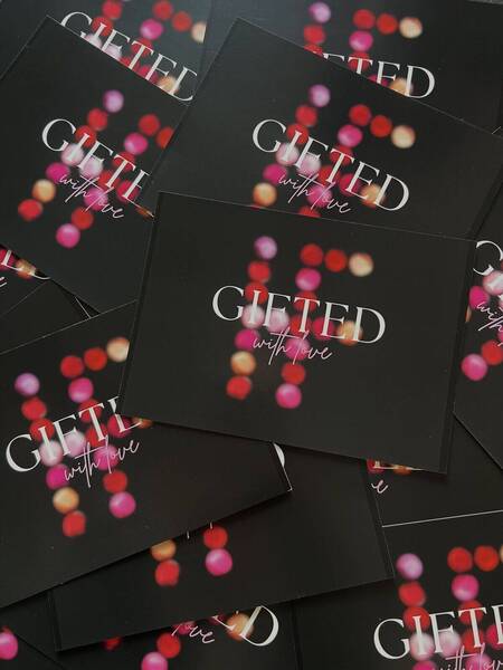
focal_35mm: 26
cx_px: 252
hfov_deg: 53.1
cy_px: 335
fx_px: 504
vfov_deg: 67.3
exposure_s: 1/60
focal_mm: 5.7
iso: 400
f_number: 1.5
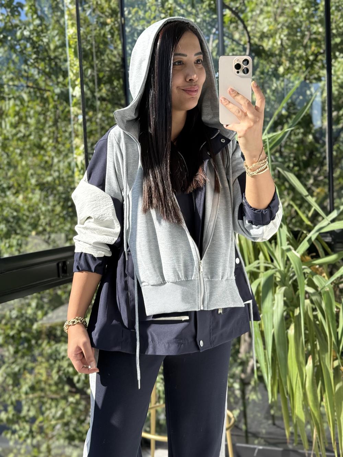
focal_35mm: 48
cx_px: 172
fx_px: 634
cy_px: 228
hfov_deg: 30.3
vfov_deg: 39.7
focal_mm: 6.76
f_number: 1.78
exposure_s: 1/726
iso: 100
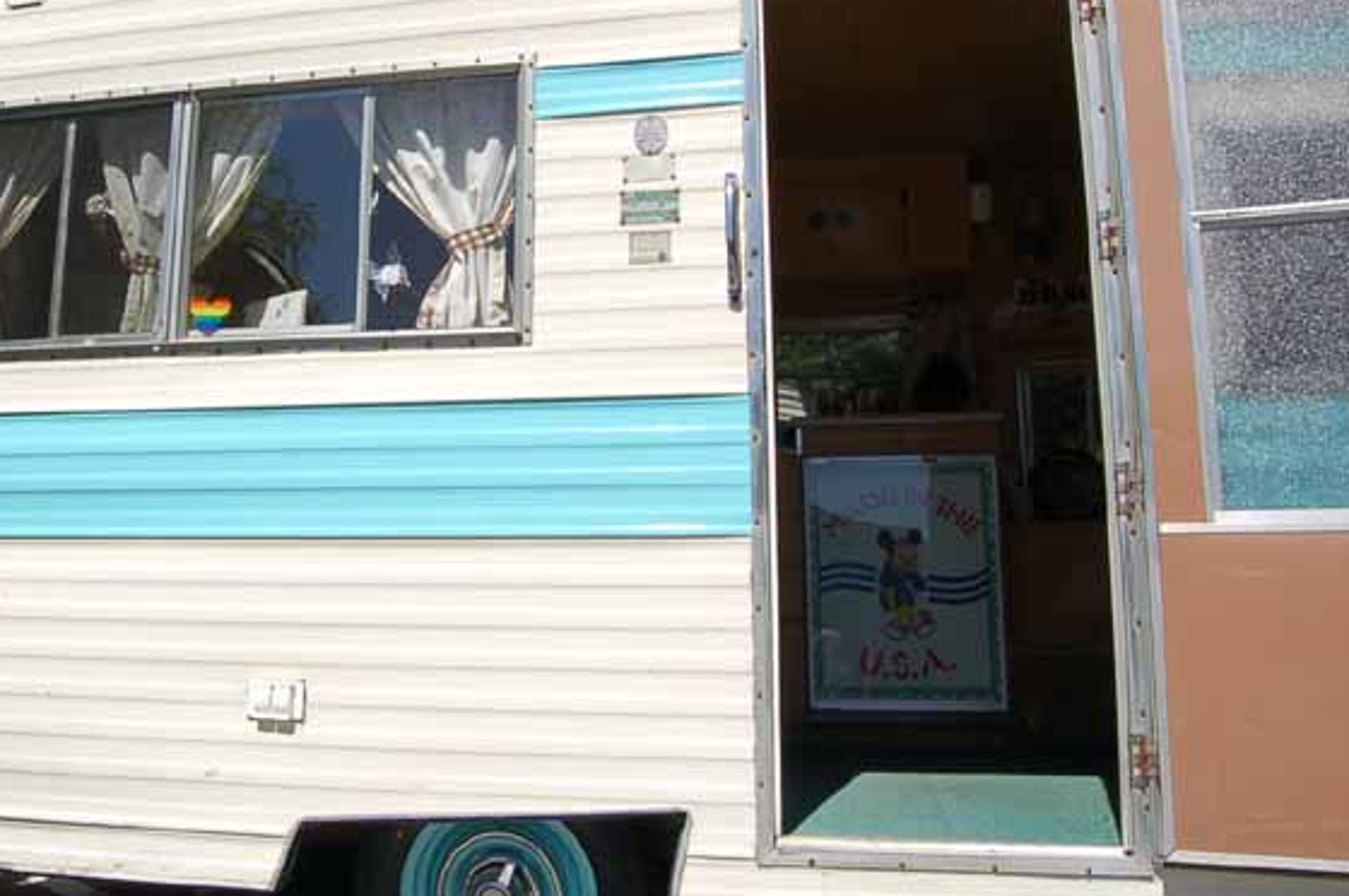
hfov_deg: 55.3
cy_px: 338
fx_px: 1273
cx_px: 514
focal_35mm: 34
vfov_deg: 38.6
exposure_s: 1/60
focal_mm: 18
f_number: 22
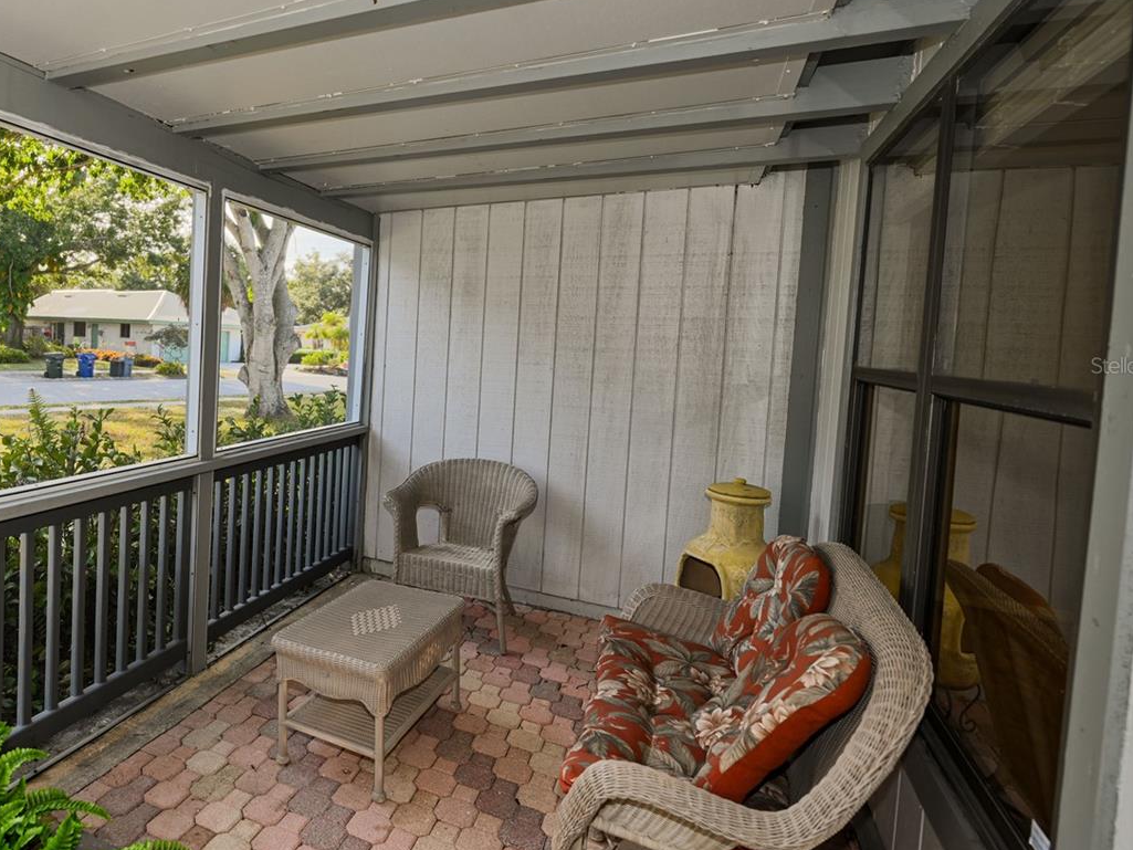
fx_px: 687
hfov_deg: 74.2
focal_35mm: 21
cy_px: 365
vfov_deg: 63.2
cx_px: 305
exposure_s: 1/60
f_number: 3.5
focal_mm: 14
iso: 900
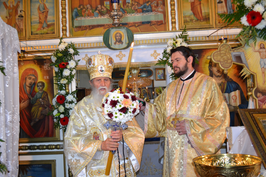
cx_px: 133
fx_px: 266
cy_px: 88
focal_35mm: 36
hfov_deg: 53.1
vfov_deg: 36.9
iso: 1000
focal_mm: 24
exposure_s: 1/60
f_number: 4
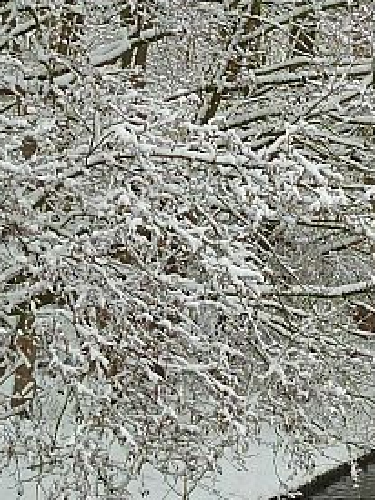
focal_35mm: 93
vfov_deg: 21.0
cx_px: 246
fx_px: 1344
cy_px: 358
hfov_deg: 15.9
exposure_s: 1/125
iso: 80
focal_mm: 4.1
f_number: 4
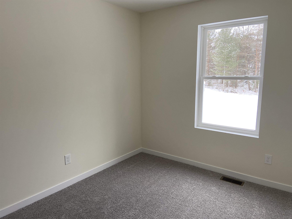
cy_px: 110
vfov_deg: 53.1
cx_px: 146
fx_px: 219
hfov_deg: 67.3
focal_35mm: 26
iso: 80
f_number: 1.8
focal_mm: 4.25
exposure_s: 1/60
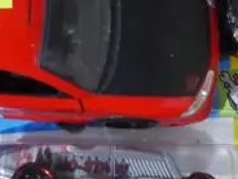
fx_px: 1073
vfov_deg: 8.9
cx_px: 87
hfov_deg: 12.7
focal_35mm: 156
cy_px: -189
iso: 2000
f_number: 3.5
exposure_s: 1/60
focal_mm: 14
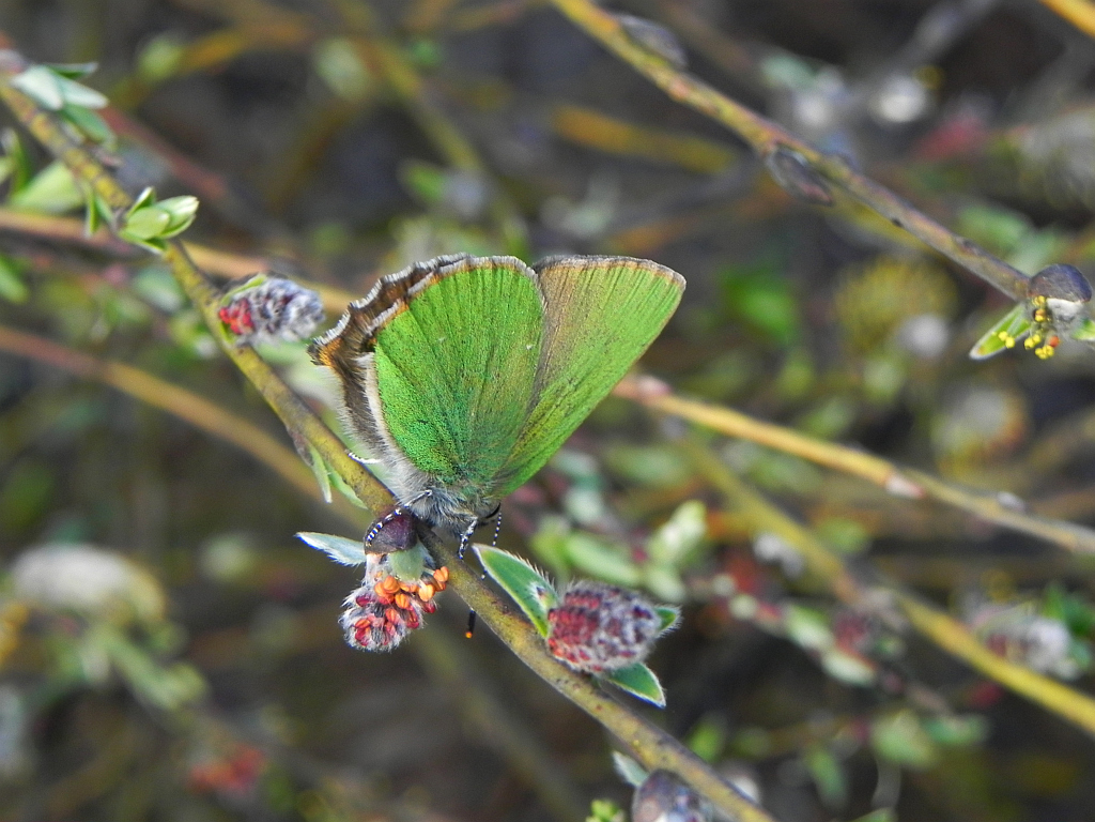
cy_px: 411
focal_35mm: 105
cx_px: 548
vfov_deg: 14.1
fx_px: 3321
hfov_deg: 18.7
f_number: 4
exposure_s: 1/133
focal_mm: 18.8
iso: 160
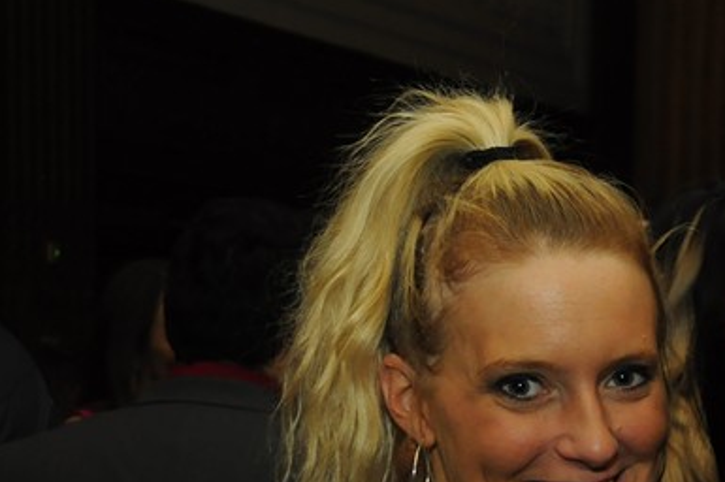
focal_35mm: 97
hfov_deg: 20.3
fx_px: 1958
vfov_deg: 13.8
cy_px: 523
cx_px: 723
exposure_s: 1/60
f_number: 5.6
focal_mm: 25
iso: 800
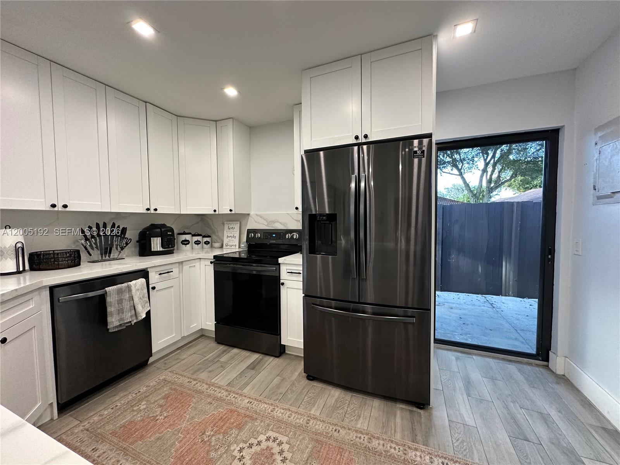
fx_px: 251
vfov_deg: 85.7
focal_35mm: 14
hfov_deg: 102.1
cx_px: 310
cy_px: 232
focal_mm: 2.22
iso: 250
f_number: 2.2
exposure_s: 1/120
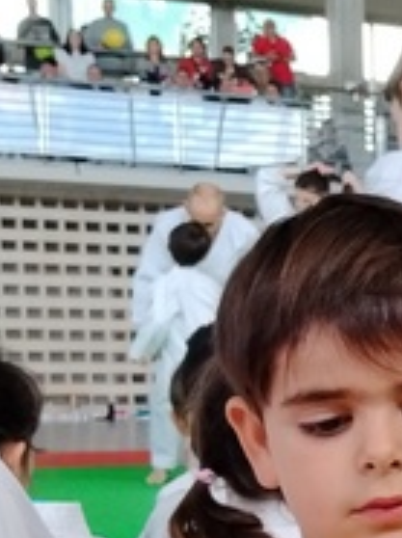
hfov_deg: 12.2
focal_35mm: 112
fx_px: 1738
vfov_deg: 17.2
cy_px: 550
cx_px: 703
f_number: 1.8
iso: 120
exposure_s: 1/100
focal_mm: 4.25
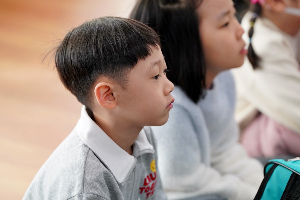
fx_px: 1667
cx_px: 150
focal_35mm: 200
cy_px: 100
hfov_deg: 10.3
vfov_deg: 6.9
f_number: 4
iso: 2000
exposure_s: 1/250
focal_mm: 200
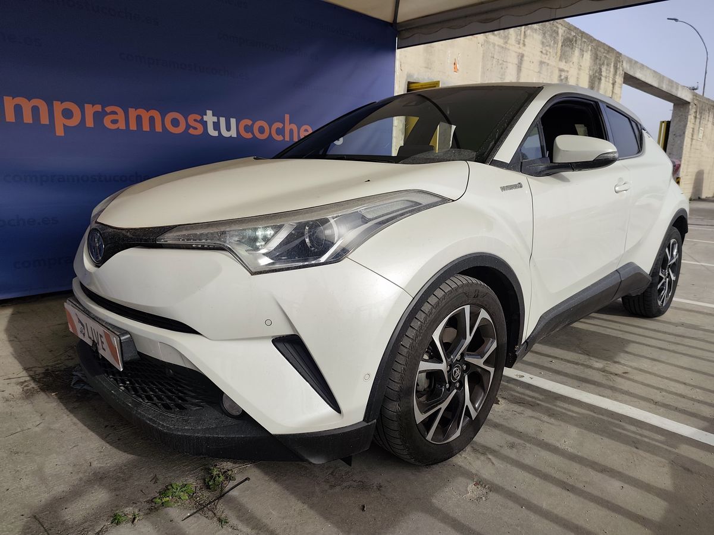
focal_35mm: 23
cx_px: 357
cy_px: 268
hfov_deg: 73.9
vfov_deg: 58.9
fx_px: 474
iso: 50
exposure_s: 1/799
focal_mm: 6.19
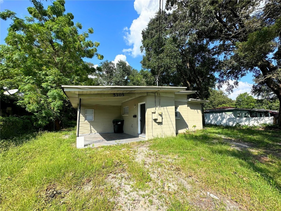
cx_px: 140
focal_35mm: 14
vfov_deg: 85.7
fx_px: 114
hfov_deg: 102.1
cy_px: 106
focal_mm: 2.22
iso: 40
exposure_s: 1/1014
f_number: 2.2
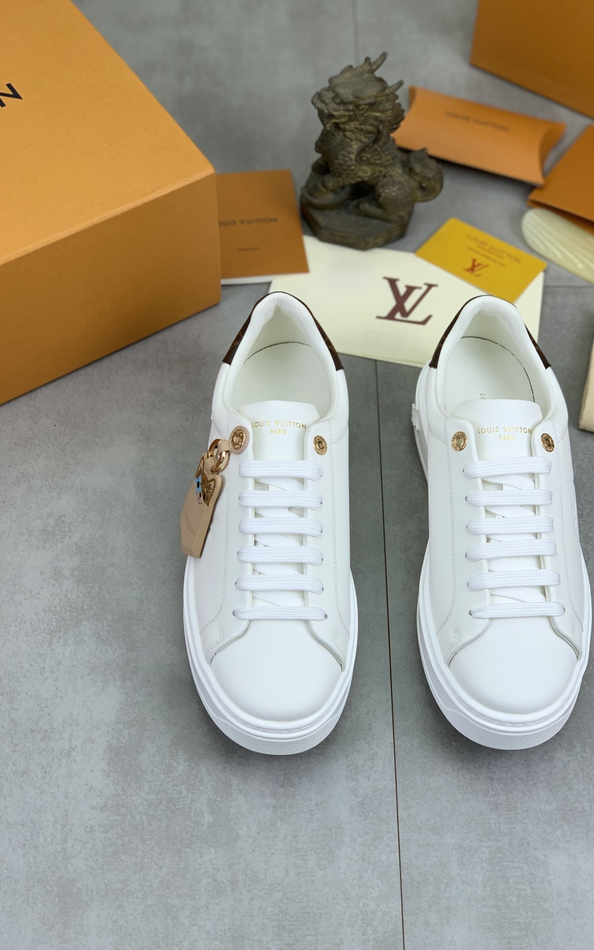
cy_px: 475
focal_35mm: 56
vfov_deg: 36.3
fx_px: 1450
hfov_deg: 23.1
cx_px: 351
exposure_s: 1/155
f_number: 2.4
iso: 16
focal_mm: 6
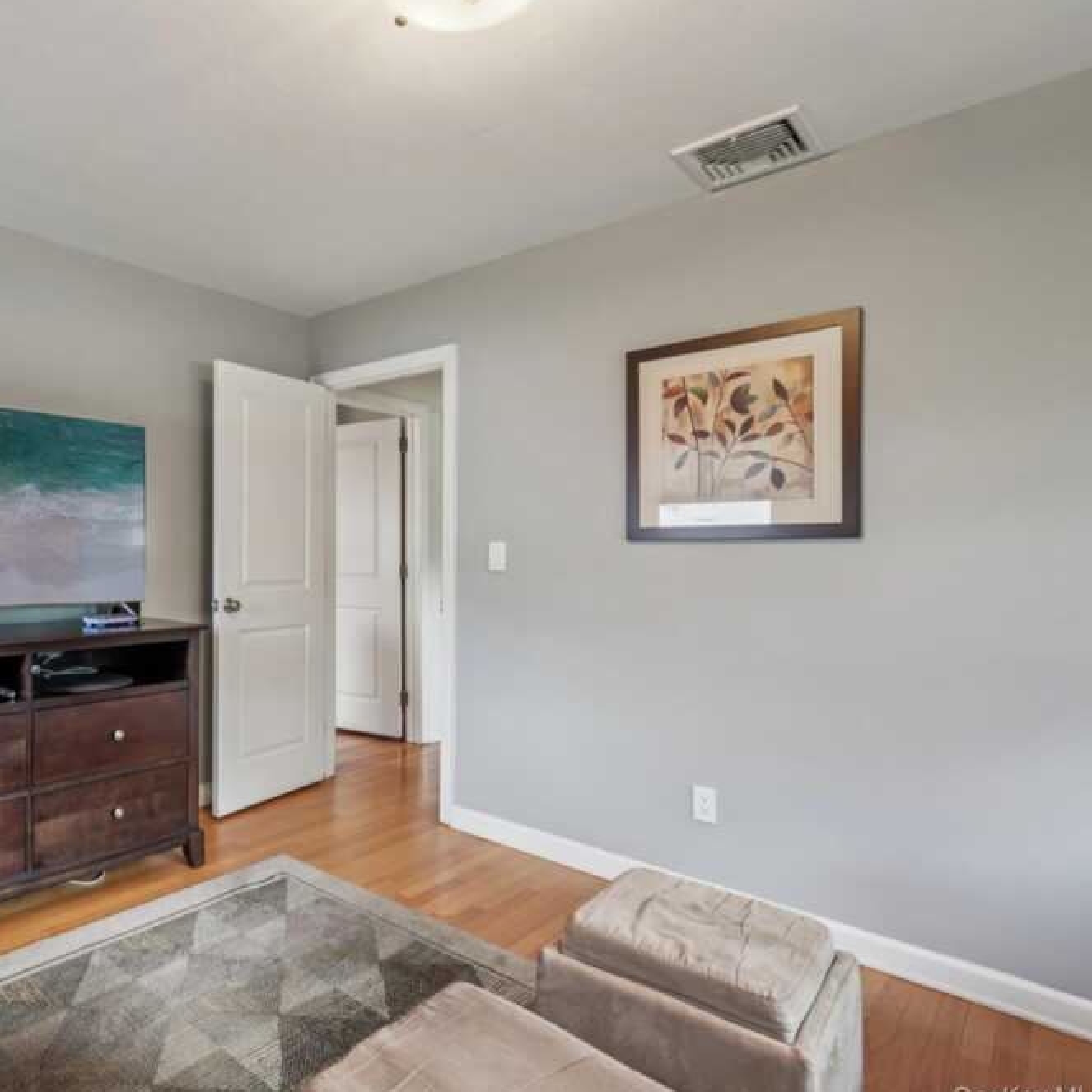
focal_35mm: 21
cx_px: 277
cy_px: 554
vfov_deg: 72.1
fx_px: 749
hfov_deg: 67.7
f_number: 8
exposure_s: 1/5
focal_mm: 16
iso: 400
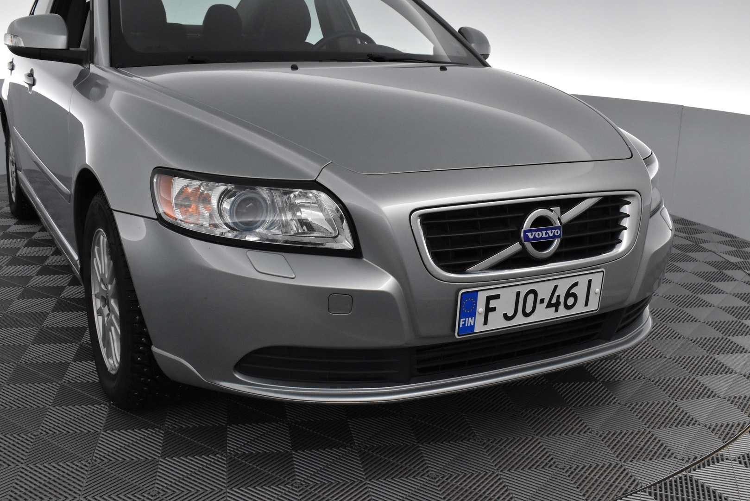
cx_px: 375
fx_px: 813
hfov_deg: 49.5
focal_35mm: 39
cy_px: 250
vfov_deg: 34.2
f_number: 7.1
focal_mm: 26
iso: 3200
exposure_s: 1/200
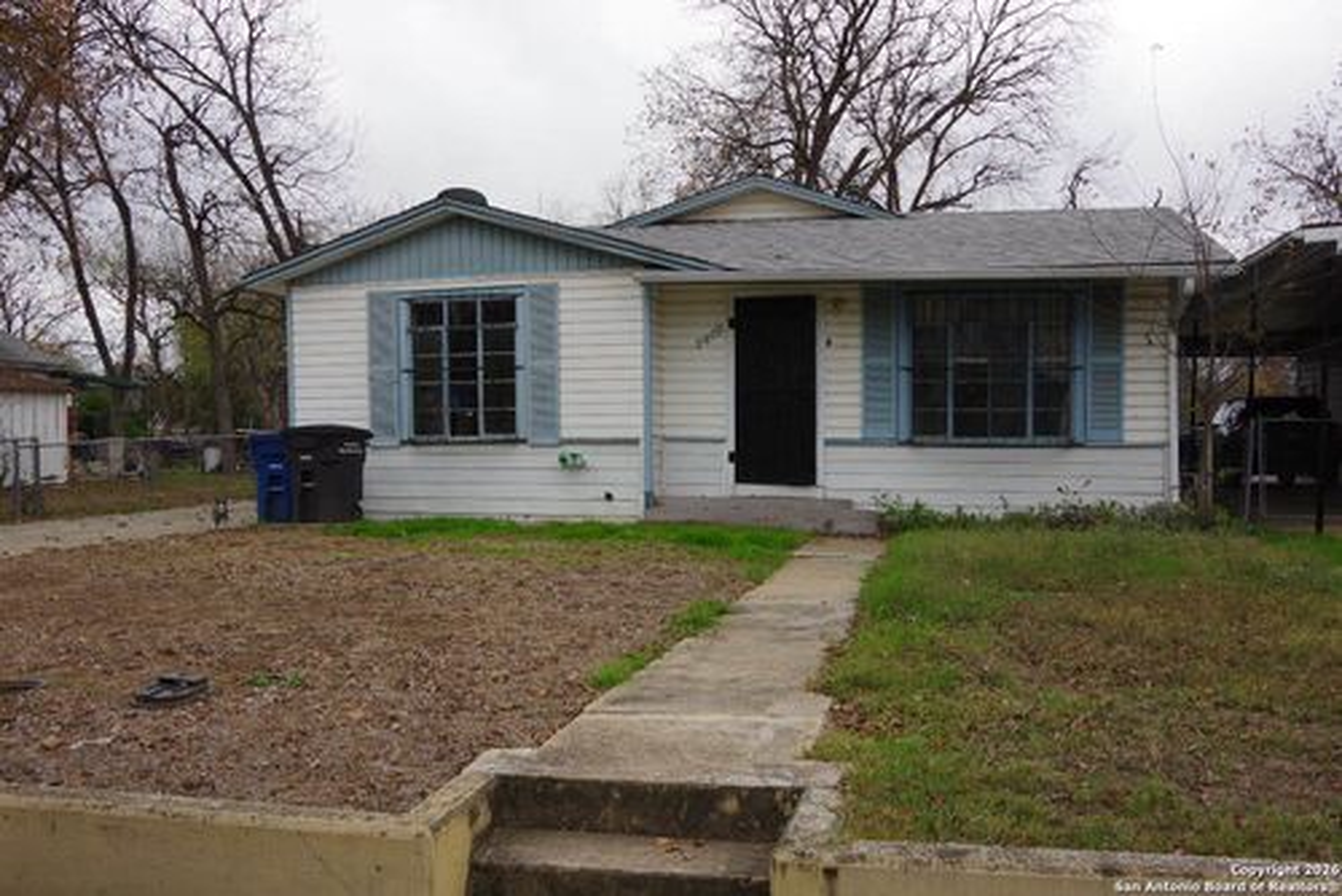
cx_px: 671
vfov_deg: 42.4
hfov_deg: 60.3
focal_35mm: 31
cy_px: 448
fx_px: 1156
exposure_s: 1/125
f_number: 10
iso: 200
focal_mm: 21
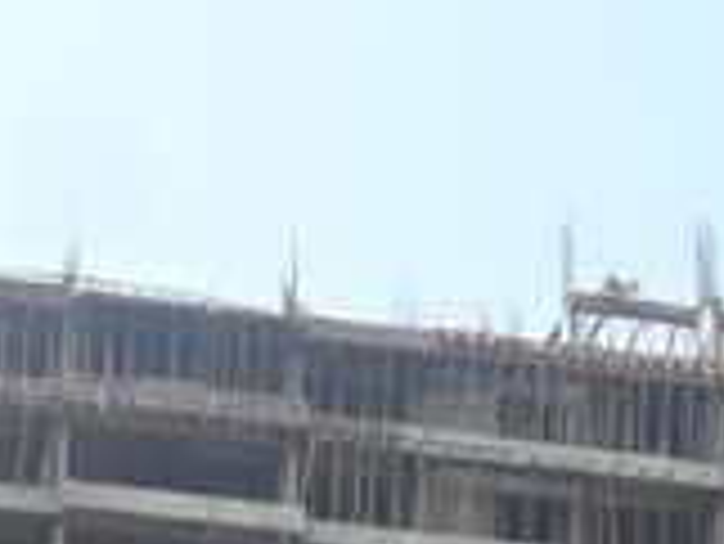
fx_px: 3077
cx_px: 135
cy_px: 764
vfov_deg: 9.9
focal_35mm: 147
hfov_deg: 13.3
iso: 100
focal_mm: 6.6
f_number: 4
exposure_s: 1/500
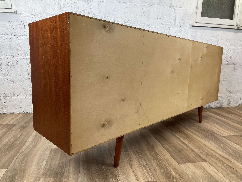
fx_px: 182
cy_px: 91
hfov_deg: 67.3
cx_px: 121
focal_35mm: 26
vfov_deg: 53.1
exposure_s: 1/100
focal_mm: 4.2
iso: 80
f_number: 1.6
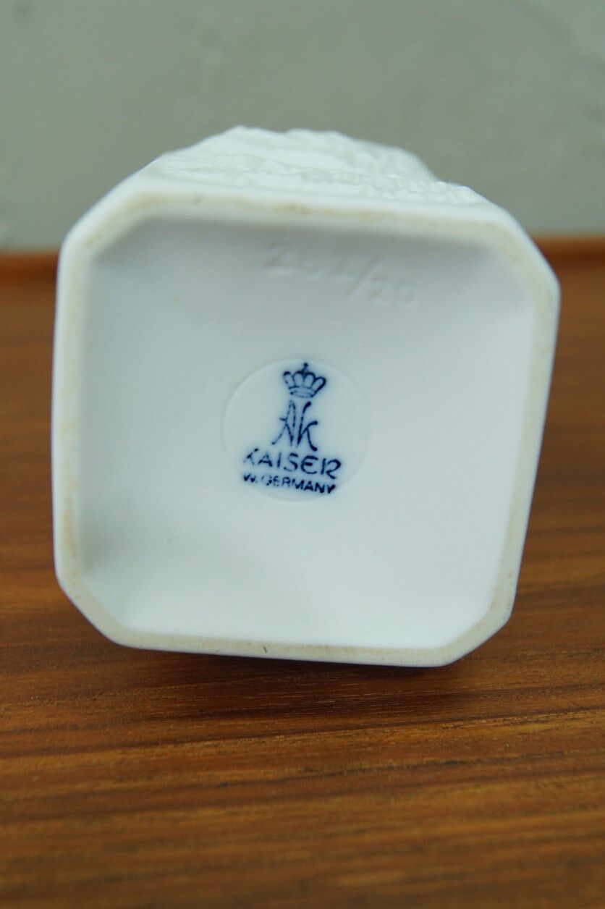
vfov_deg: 49.6
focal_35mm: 39
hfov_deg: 34.2
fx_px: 984
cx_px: 302
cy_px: 454
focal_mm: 26
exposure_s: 1/15
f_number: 6.3
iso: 400
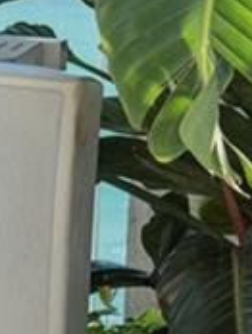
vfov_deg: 5.1
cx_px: -592
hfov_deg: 3.7
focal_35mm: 388
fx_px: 3757
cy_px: 217
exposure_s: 1/320
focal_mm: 44
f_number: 6.3
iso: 200
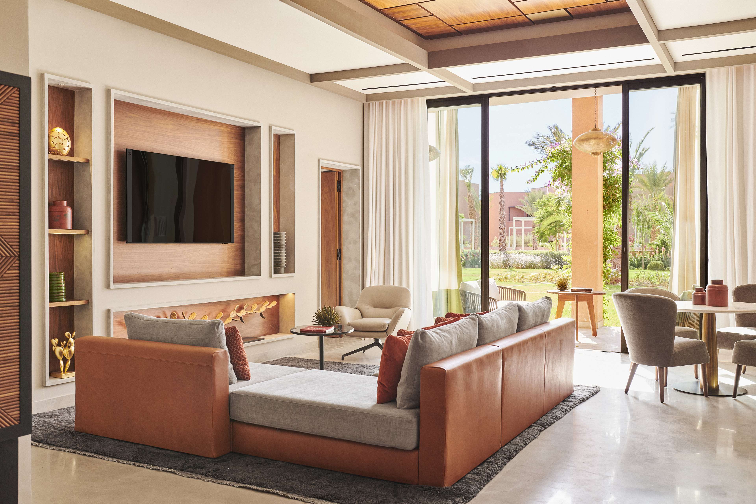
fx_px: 735
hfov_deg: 54.4
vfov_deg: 37.9
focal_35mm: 35
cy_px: 252
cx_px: 378
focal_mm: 35
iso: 400
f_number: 5.6
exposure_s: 1/40
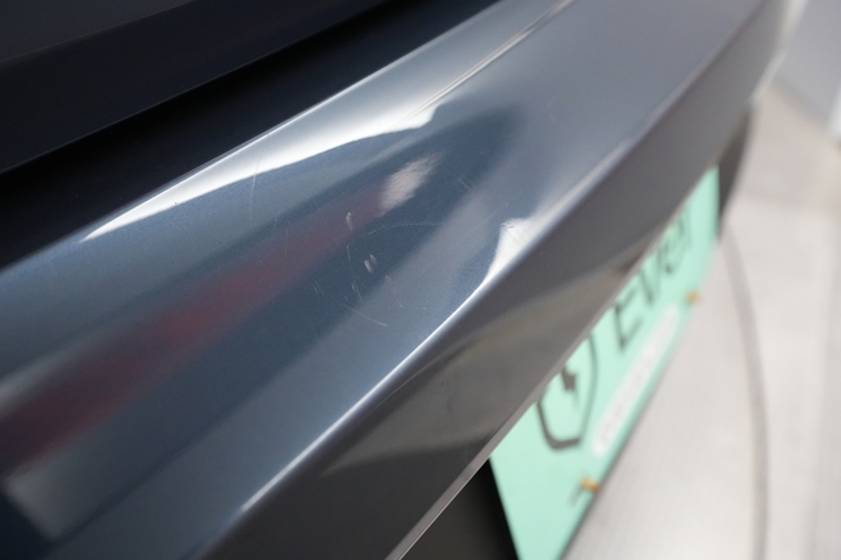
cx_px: 420
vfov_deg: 46.4
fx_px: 654
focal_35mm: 28
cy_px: 280
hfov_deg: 65.5
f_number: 5
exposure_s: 1/250
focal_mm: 28
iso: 8000
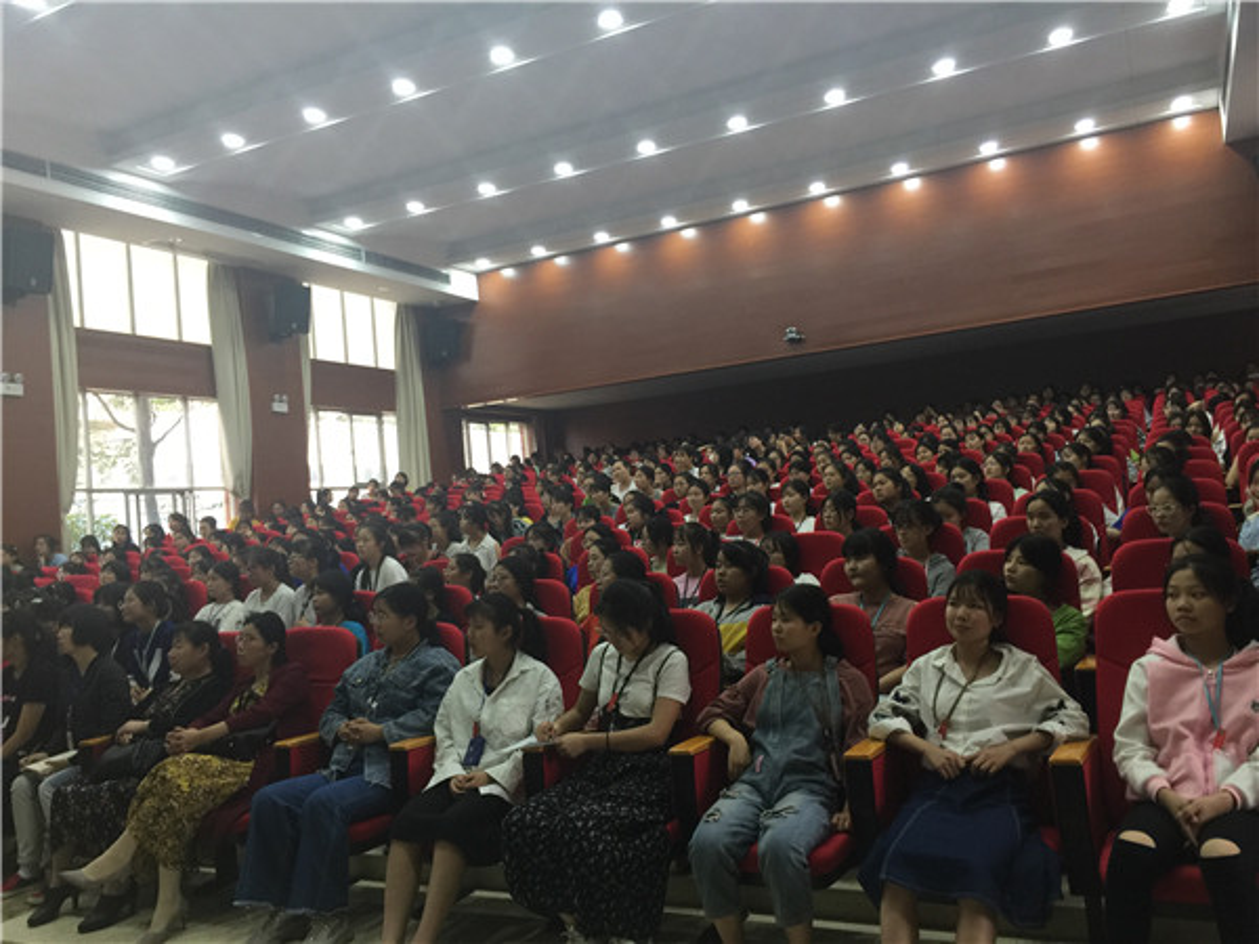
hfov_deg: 61.7
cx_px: 630
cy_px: 472
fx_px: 1055
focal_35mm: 29
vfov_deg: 48.2
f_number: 2.2
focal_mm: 4.15
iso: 50
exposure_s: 1/17
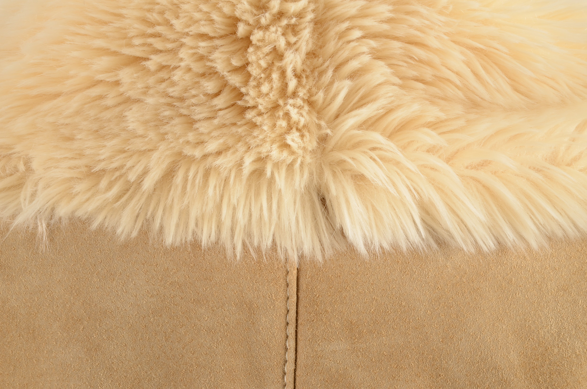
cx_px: 294
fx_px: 2197
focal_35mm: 135
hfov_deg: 15.2
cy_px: 194
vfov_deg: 10.1
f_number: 11
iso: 200
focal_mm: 90
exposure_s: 1/125
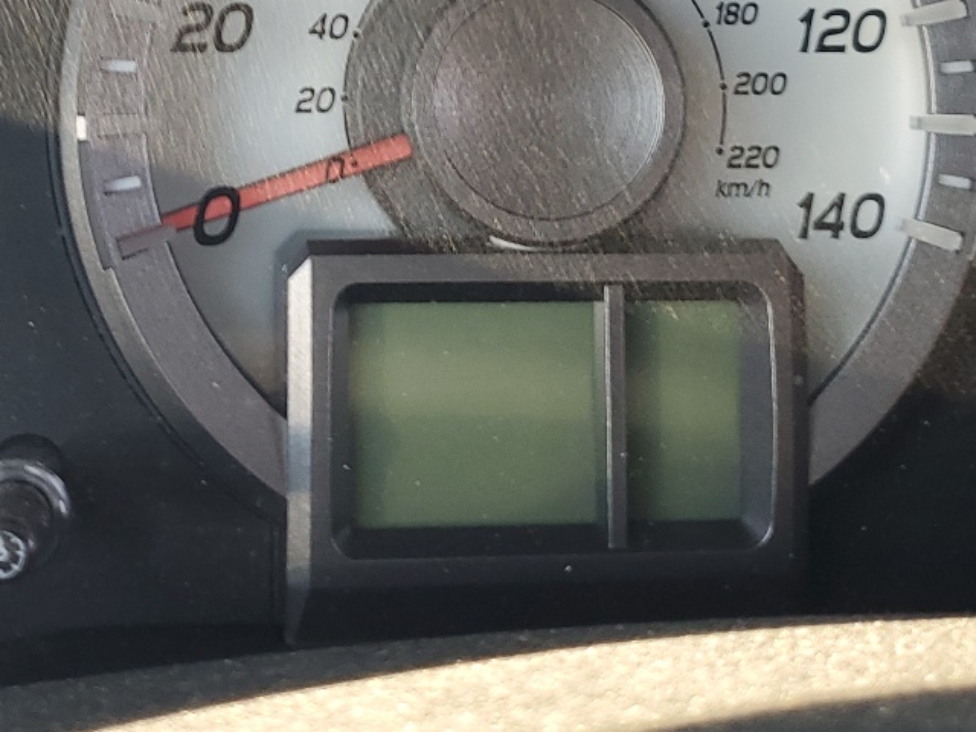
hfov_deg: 29.6
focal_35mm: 65
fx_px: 1833
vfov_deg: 21.7
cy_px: -26
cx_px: 325
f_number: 1.5
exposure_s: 1/60.2
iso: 55
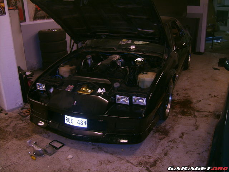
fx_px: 232
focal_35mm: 35
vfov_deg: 40.7
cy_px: 86
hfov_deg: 52.6
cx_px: 114
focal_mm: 5.8
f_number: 2.8
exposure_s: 1/30
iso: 100
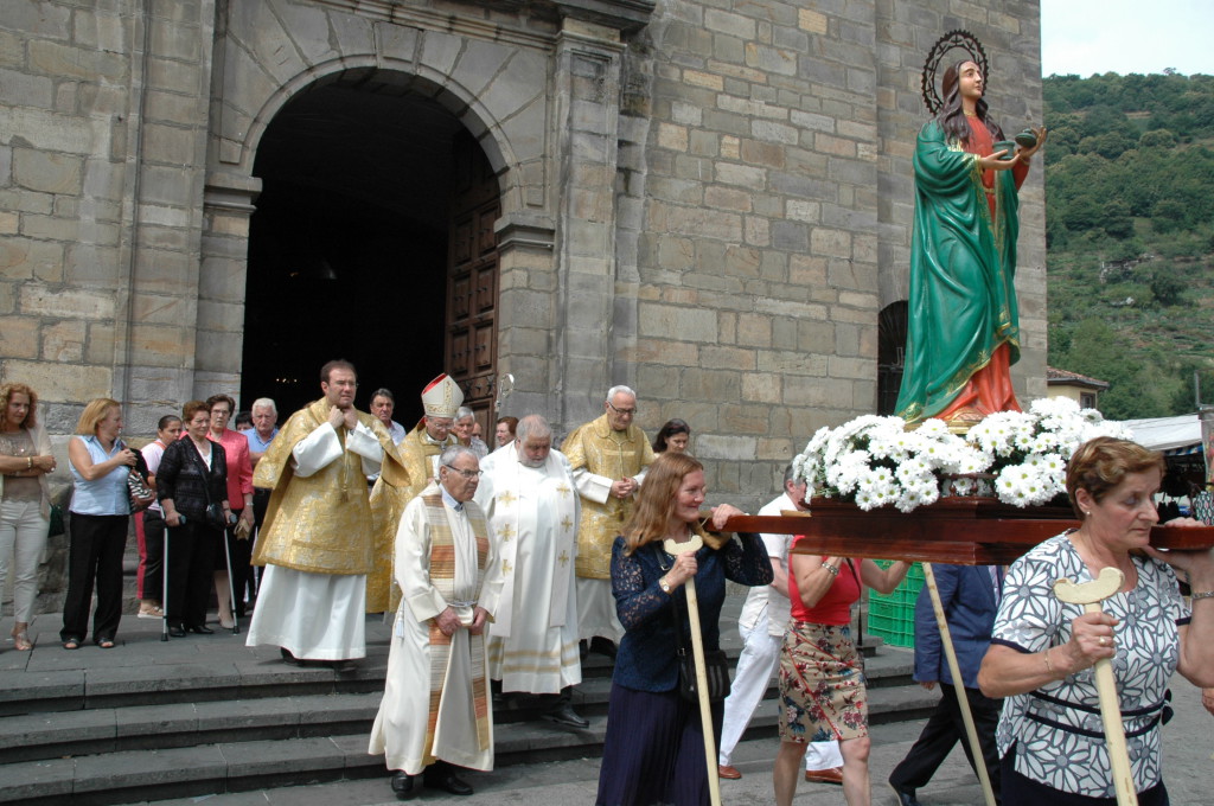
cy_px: 403
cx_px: 607
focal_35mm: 33
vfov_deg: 39.9
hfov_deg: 57.3
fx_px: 1111
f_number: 11
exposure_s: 1/500
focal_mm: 22
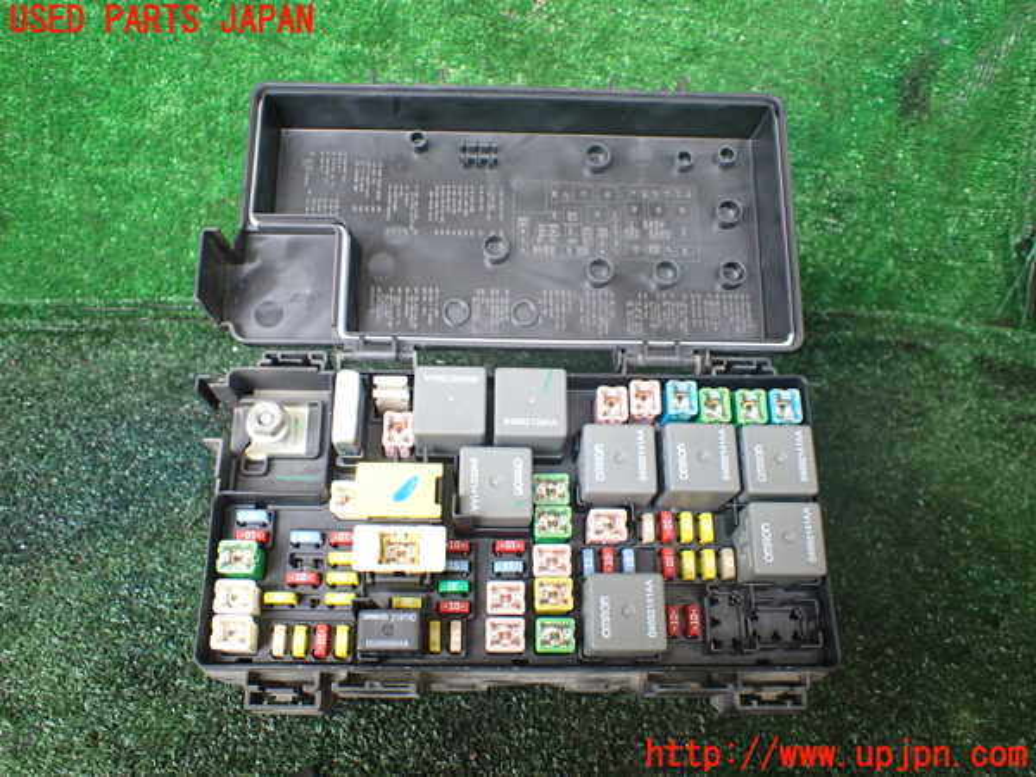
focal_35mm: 30
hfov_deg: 60.0
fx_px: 898
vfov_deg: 46.8
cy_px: 388
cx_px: 518
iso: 500
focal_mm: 5.4
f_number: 2.3
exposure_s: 1/125
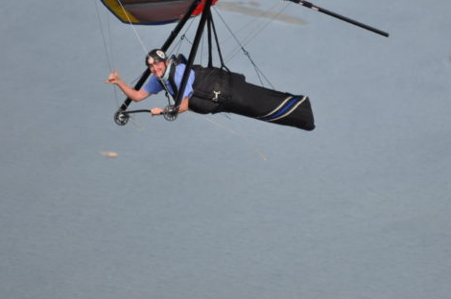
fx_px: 6393
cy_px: 46
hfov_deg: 4.0
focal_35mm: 511
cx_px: 318
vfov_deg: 2.7
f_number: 5.6
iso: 400
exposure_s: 1/1600
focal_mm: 200
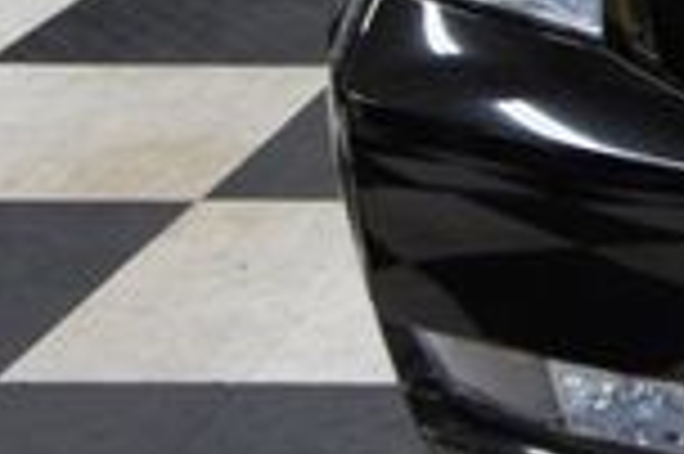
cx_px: 1364
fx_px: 2638
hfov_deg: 12.9
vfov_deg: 9.6
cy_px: -216
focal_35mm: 139
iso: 320
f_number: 4
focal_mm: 22
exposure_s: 1/40
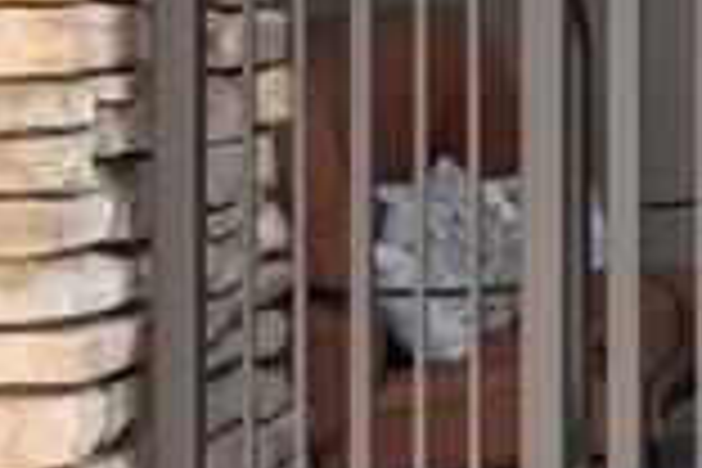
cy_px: 81
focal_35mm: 127
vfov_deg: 10.8
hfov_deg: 14.8
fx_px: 2476
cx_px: 1107
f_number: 8
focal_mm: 31
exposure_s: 1/400
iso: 500
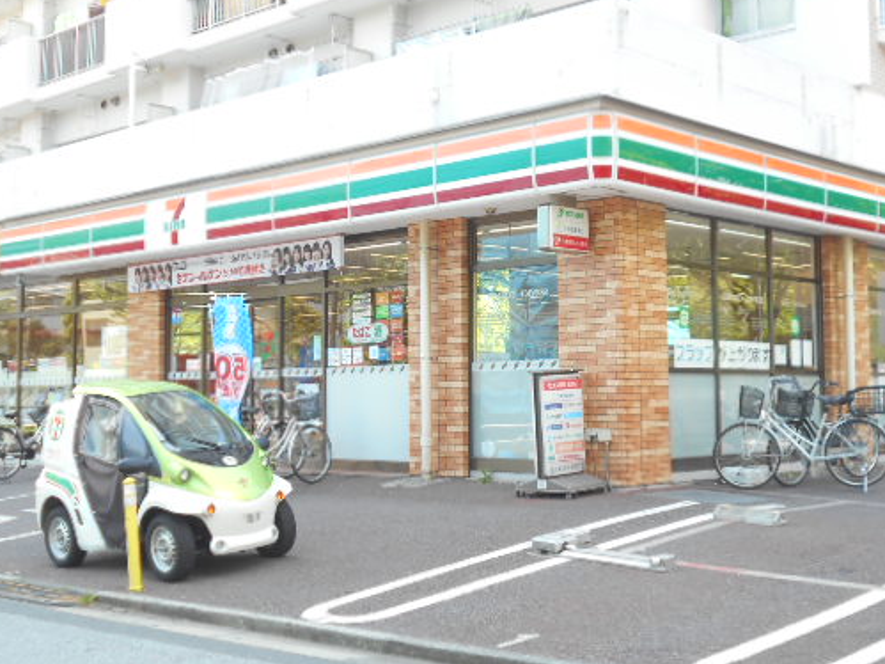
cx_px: 498
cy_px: 300
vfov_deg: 29.1
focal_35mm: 50
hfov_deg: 38.1
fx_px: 1278
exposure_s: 1/80
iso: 80
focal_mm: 6.7
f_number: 3.9
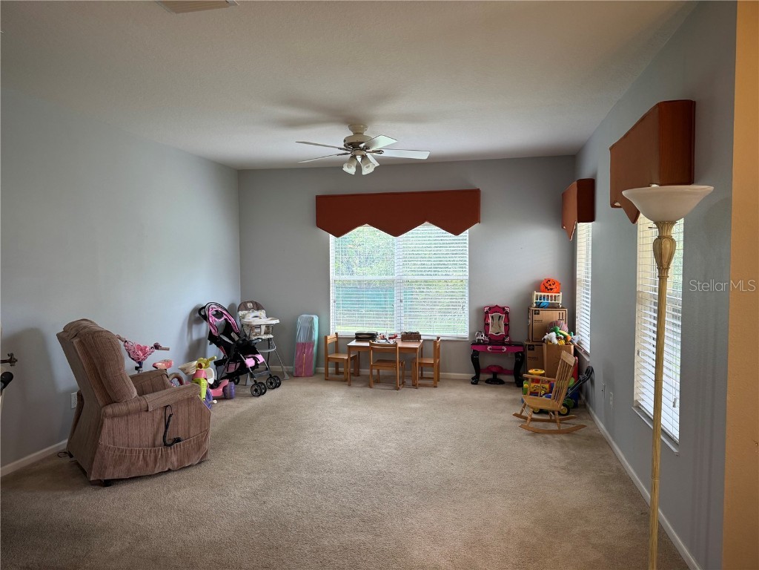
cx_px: 380
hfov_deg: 71.6
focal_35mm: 24
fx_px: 526
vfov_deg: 56.8
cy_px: 285
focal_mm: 6.76
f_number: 1.78
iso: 200
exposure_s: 1/120
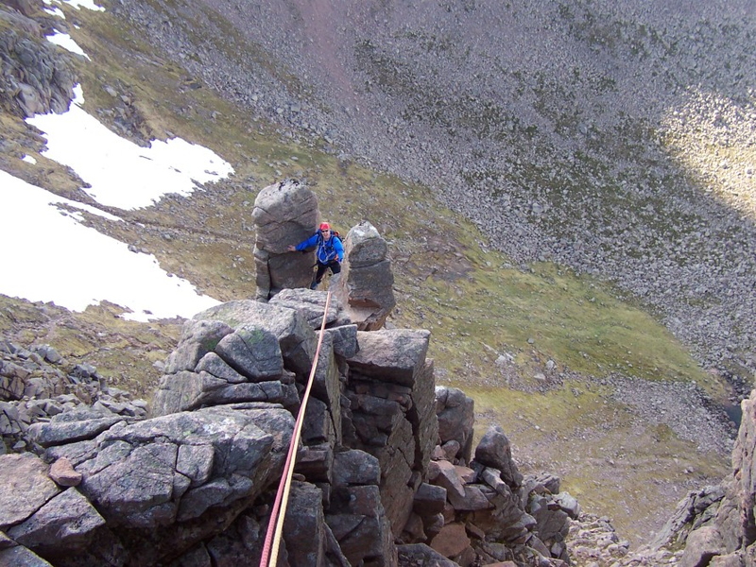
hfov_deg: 52.6
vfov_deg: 40.7
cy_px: 284
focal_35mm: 35
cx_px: 378
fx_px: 764
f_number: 2.8
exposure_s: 1/180
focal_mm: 5.6
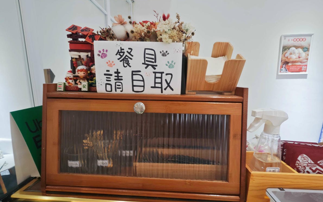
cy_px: 112
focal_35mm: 15
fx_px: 132
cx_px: 163
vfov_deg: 74.6
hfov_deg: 101.5
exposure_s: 1/60
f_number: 1.8
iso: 80
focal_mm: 2.03
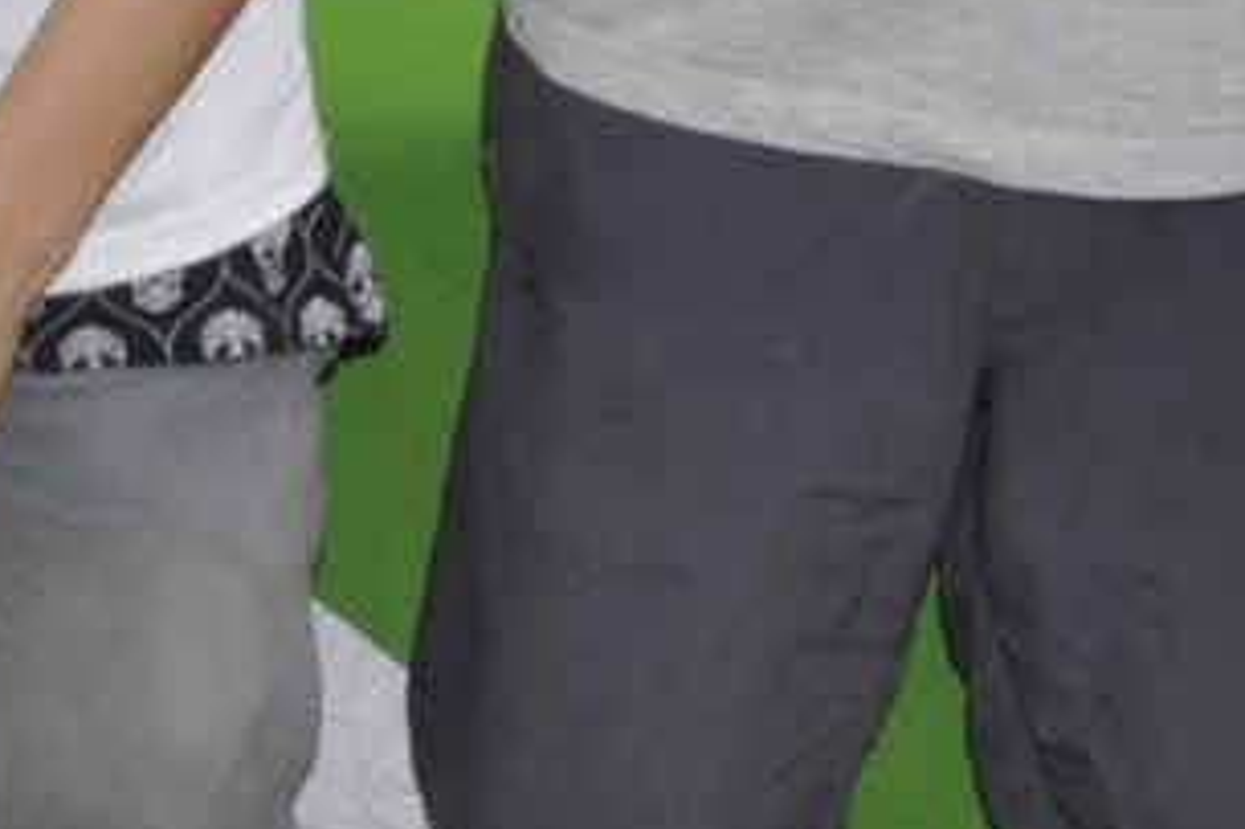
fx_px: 5795
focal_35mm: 168
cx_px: -261
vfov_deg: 7.8
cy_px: -792
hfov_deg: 12.0
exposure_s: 1/60
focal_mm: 21
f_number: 3.8
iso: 800
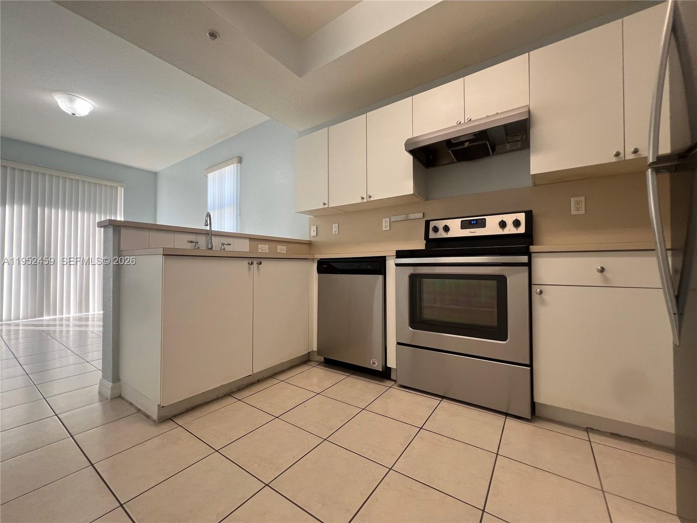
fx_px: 262
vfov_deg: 89.9
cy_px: 262
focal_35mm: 13
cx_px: 348
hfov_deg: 106.2
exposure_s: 1/120
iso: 125
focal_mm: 1.57
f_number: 1.8
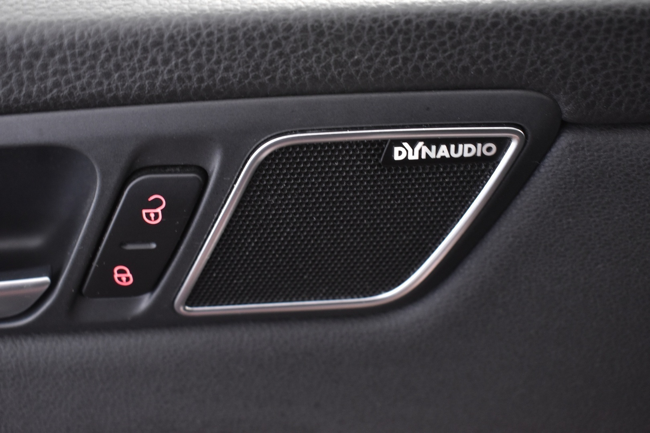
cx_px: 325
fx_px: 840
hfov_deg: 42.3
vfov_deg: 28.9
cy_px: 216
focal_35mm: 46
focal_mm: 31
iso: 1250
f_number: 5.6
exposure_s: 1/8
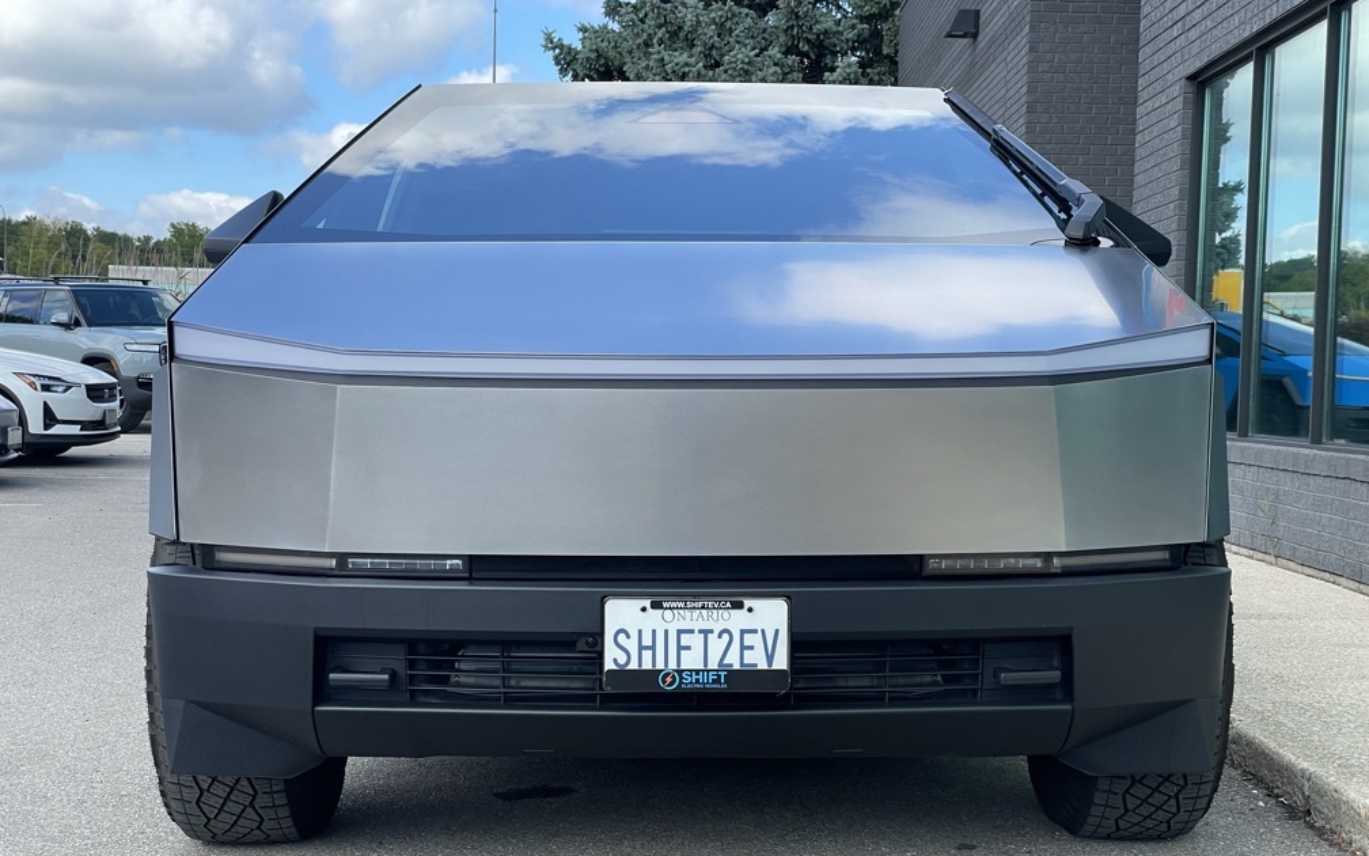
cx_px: 694
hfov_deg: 36.3
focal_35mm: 56
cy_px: 516
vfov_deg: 23.1
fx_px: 2089
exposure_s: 1/533
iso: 25
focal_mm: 6
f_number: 2
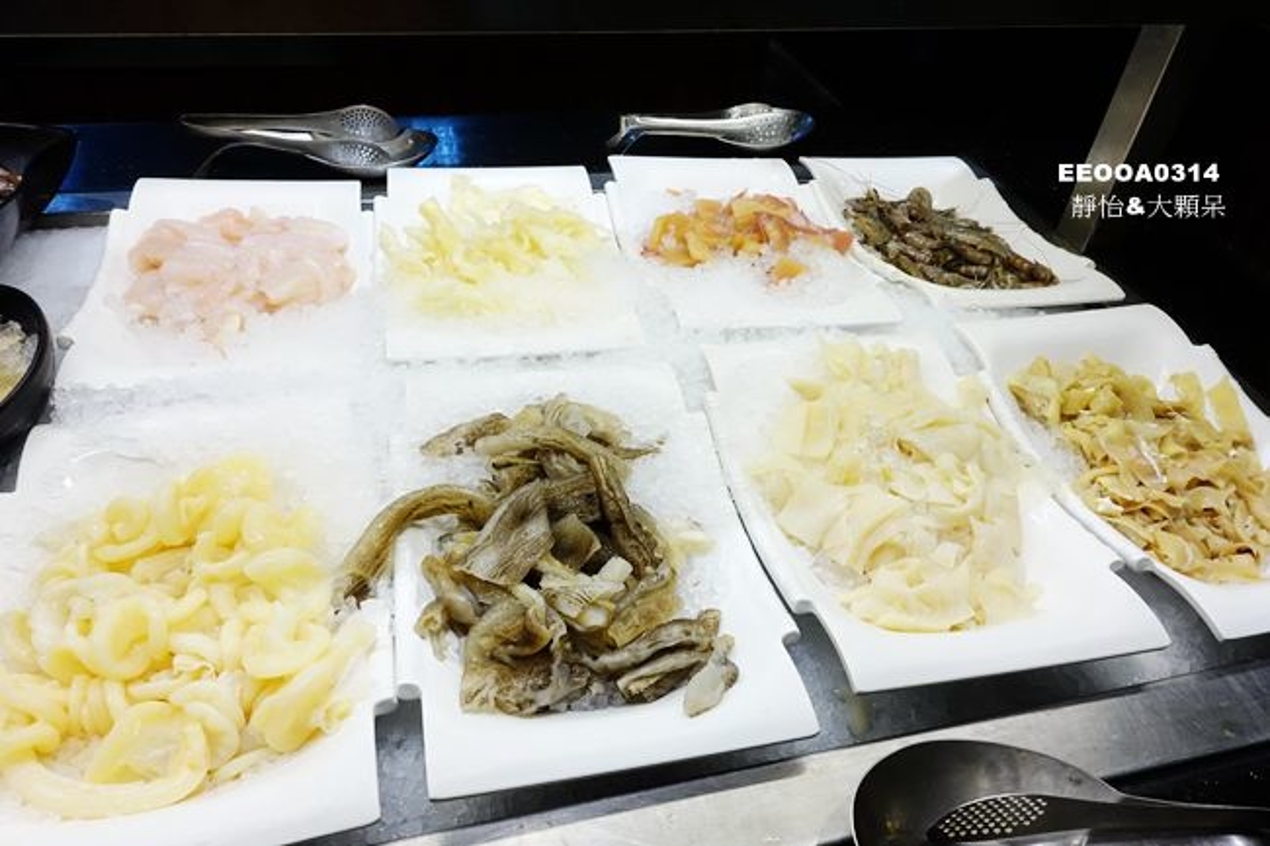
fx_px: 846
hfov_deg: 73.8
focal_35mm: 24
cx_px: 635
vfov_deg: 53.1
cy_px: 423
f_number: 8
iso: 800
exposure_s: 1/60
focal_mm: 8.8
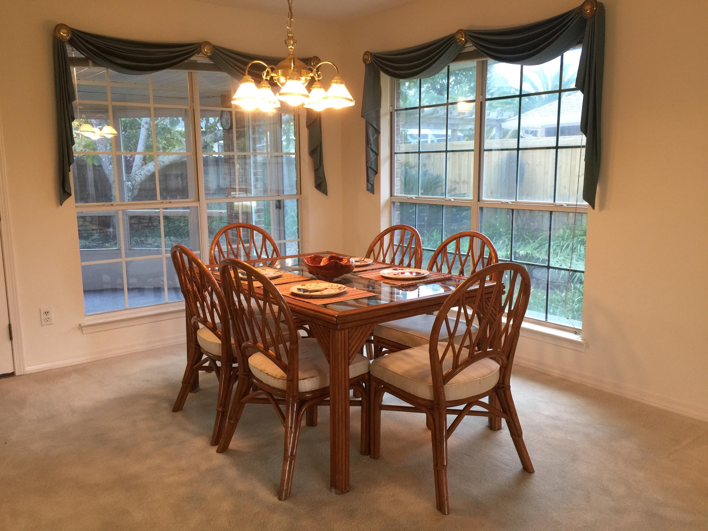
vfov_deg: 48.2
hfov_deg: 61.7
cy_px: 266
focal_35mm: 29
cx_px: 354
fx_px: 593
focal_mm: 4.15
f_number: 2.2
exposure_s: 1/15
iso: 50
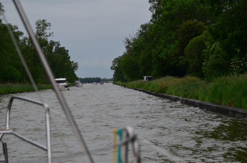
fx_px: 719
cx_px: 124
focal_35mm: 105
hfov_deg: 19.5
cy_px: 82
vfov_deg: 13.0
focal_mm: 70
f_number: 4.5
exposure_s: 1/6400
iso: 1250
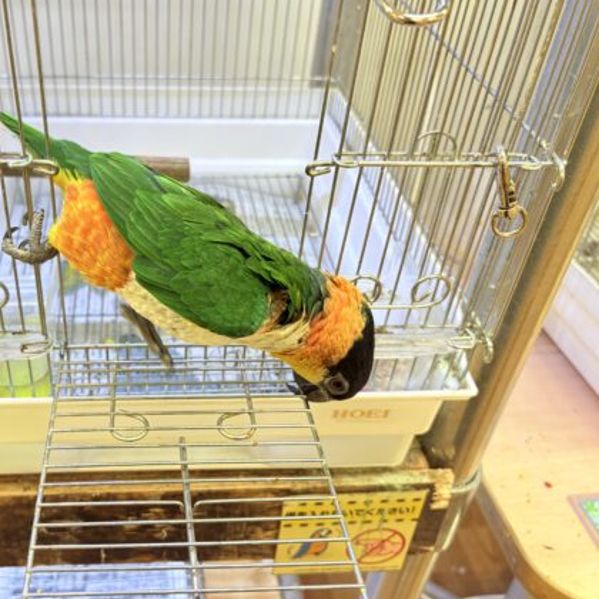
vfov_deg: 47.2
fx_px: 685
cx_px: 183
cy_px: 301
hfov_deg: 46.2
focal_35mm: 35
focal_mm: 5.96
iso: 125
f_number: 1.6
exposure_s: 1/121
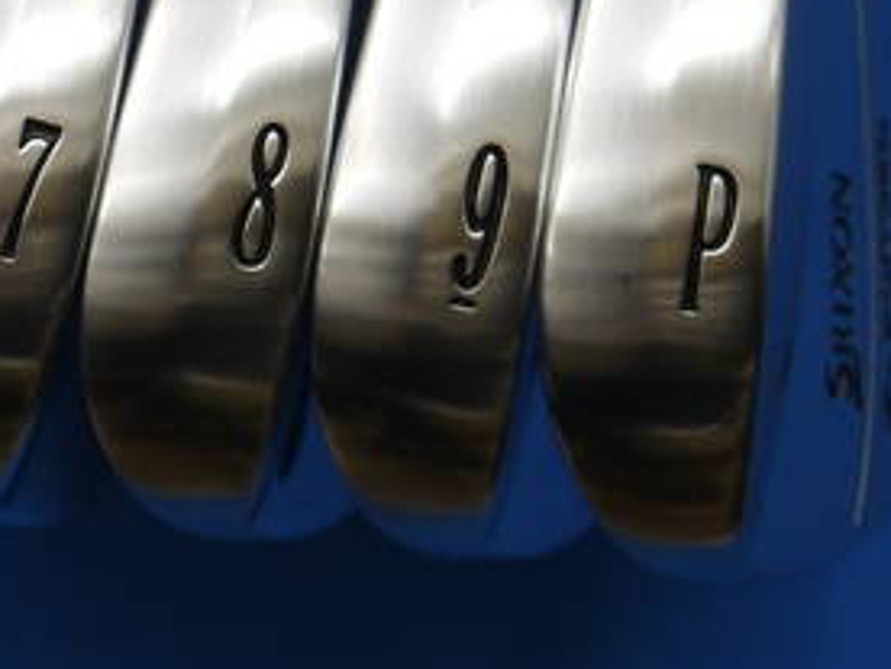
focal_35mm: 116
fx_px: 2986
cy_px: 10
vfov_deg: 12.6
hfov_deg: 16.7
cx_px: 71
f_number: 4.6
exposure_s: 1/60
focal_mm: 25
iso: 160
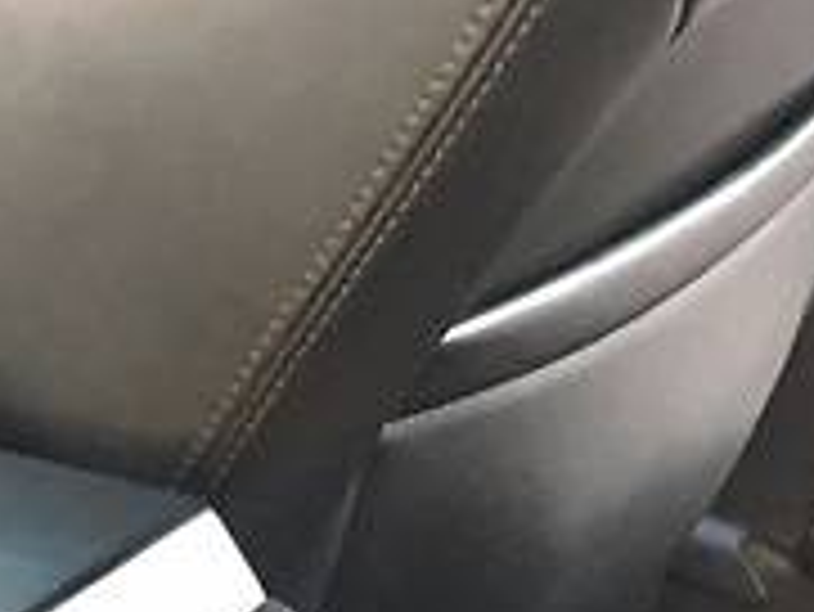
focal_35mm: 128
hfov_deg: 14.7
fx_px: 3012
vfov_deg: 10.5
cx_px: -234
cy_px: 1269
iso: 200
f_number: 2.2
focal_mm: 4.2
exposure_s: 1/17
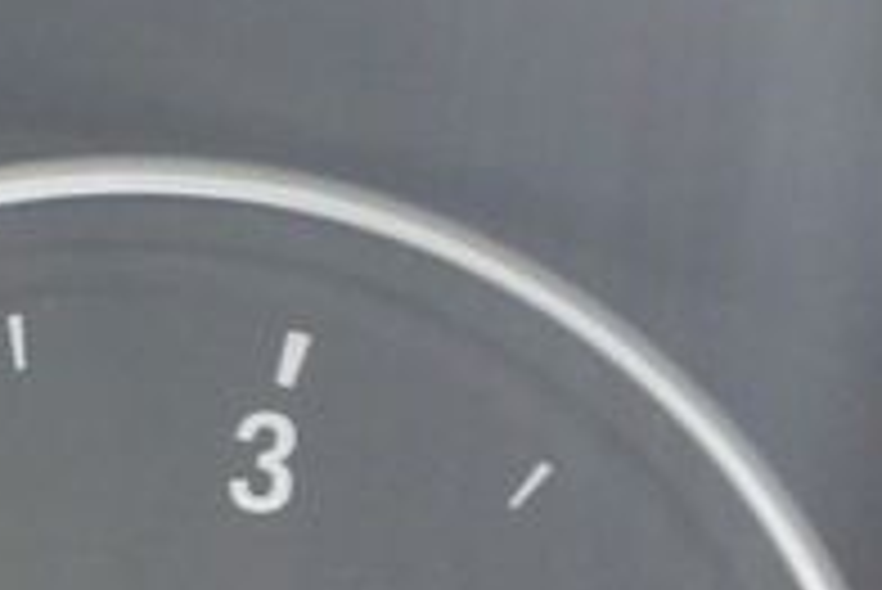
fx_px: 3972
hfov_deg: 11.2
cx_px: -1008
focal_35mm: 162
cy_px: 1128
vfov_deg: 8.1
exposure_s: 1/30
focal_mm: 11.8
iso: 1400
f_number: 3.8
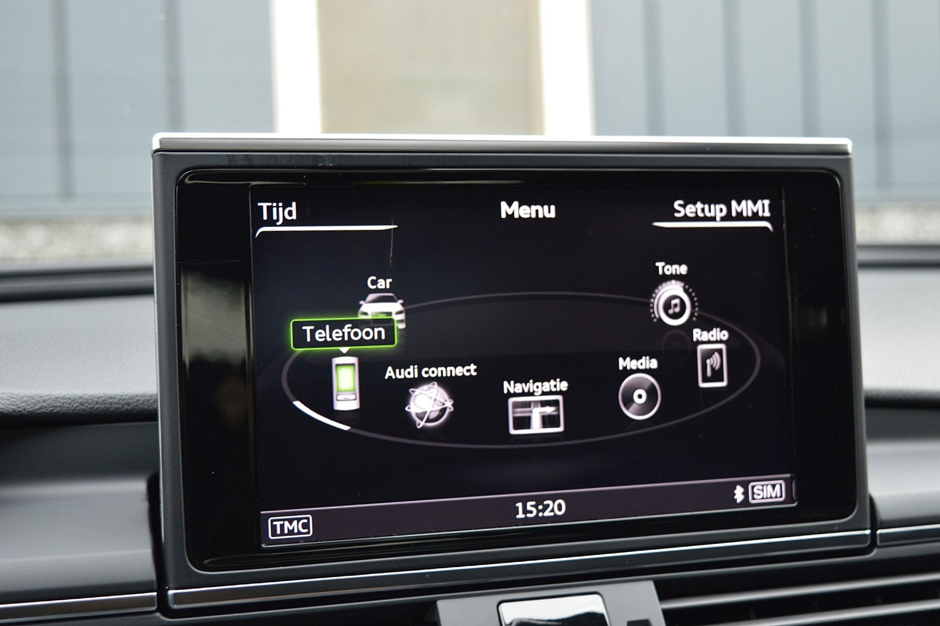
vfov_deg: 28.1
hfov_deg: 41.1
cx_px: 470
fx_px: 1253
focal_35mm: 48
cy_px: 313
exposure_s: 1/60
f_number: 5
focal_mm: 32
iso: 800
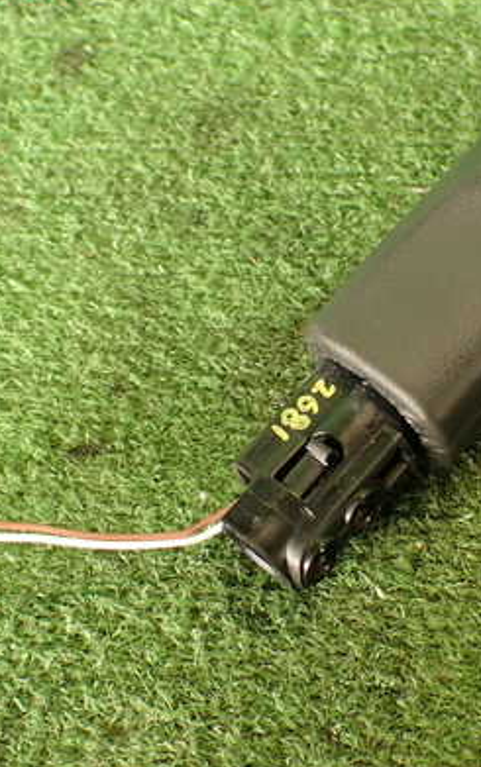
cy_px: 400
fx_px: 1089
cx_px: 294
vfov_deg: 38.8
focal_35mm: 52
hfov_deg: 24.9
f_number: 2.4
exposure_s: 1/30
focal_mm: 5.79
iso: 200
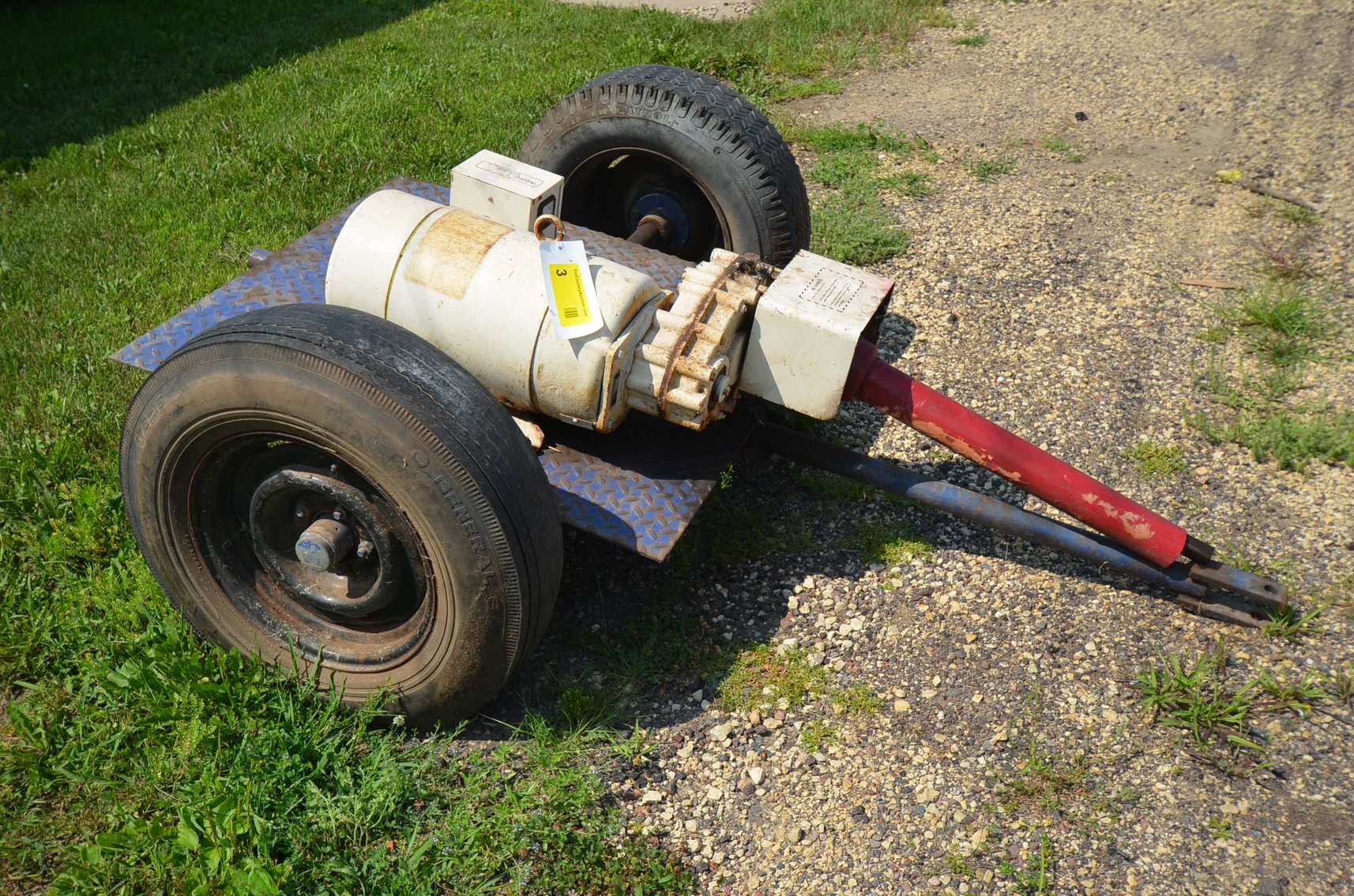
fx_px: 1351
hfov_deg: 53.2
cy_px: 448
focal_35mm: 36
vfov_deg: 36.7
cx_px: 677
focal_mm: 24
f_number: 8
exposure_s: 1/250
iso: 100
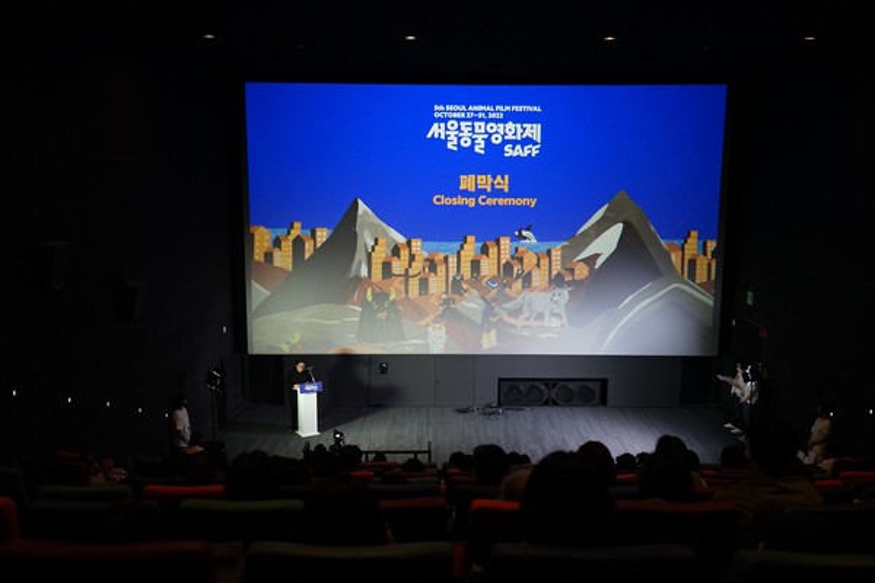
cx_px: 438
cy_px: 292
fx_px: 778
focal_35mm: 32
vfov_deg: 41.1
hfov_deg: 58.7
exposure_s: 1/60
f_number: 4
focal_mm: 32
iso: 2500
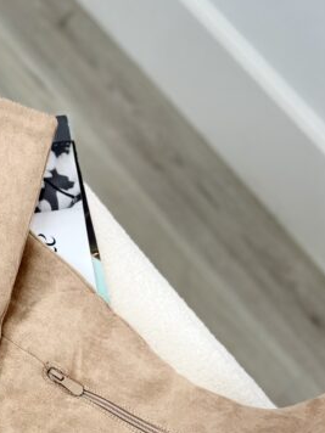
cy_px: 360
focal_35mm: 54
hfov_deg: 26.2
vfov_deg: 34.2
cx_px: 37
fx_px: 676
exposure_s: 1/121
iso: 64
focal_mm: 6.76
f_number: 1.78
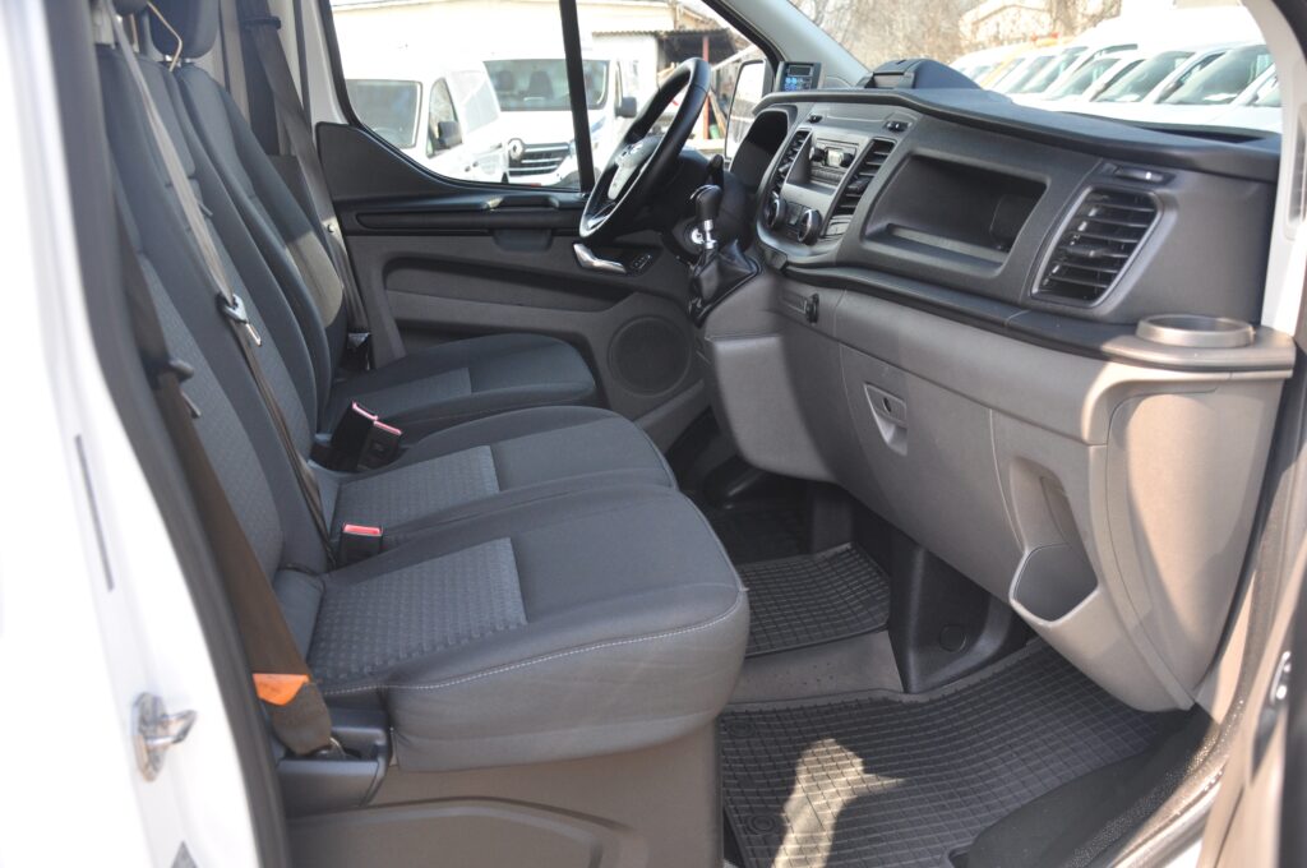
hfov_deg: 53.2
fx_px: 1305
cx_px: 654
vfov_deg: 36.8
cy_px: 434
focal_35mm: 36
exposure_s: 1/100
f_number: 5
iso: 400
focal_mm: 24
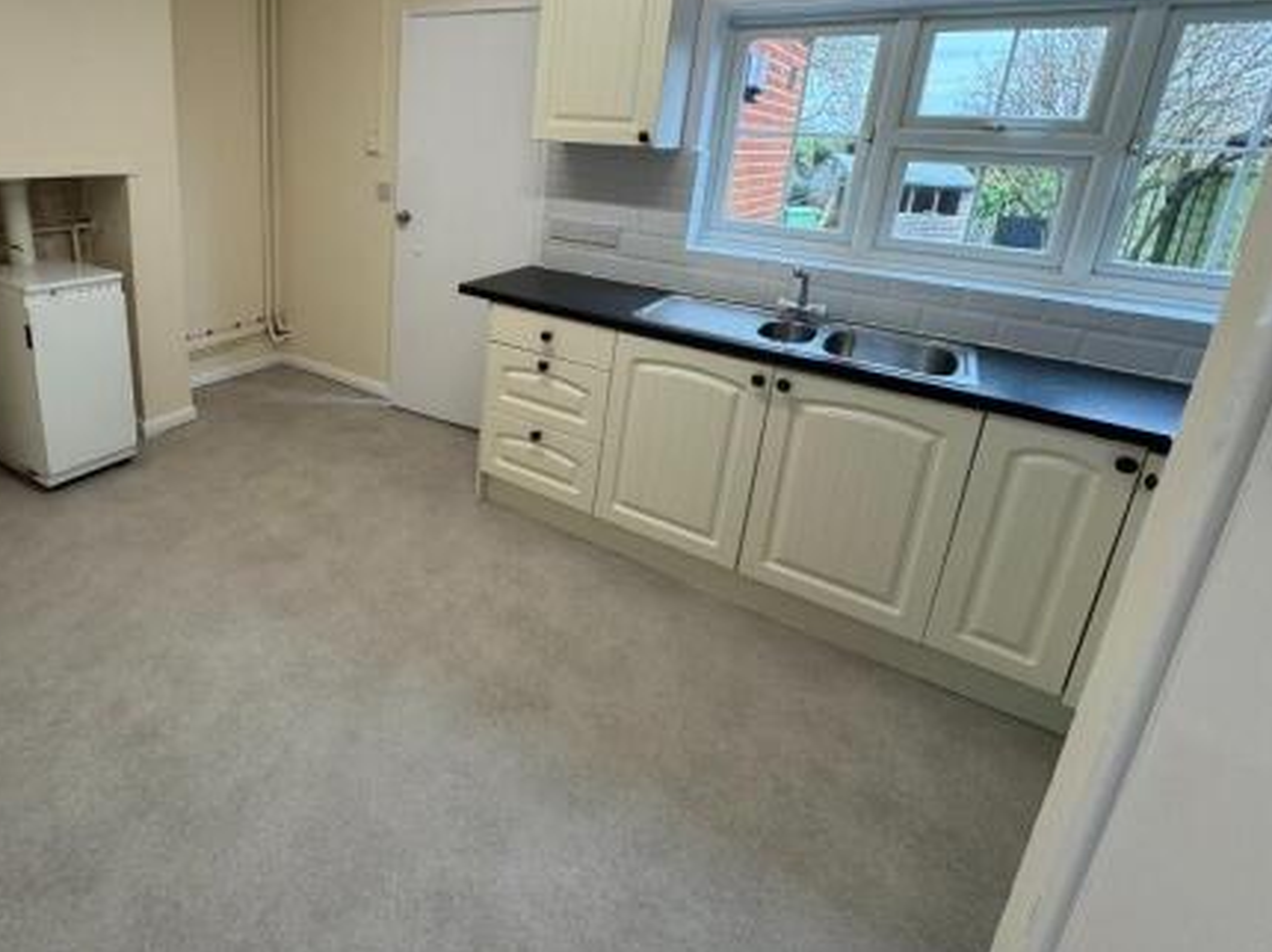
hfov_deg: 82.2
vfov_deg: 66.6
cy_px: 312
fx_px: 698
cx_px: 436
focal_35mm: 19
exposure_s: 1/100
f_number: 2.2
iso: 64
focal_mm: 2.22
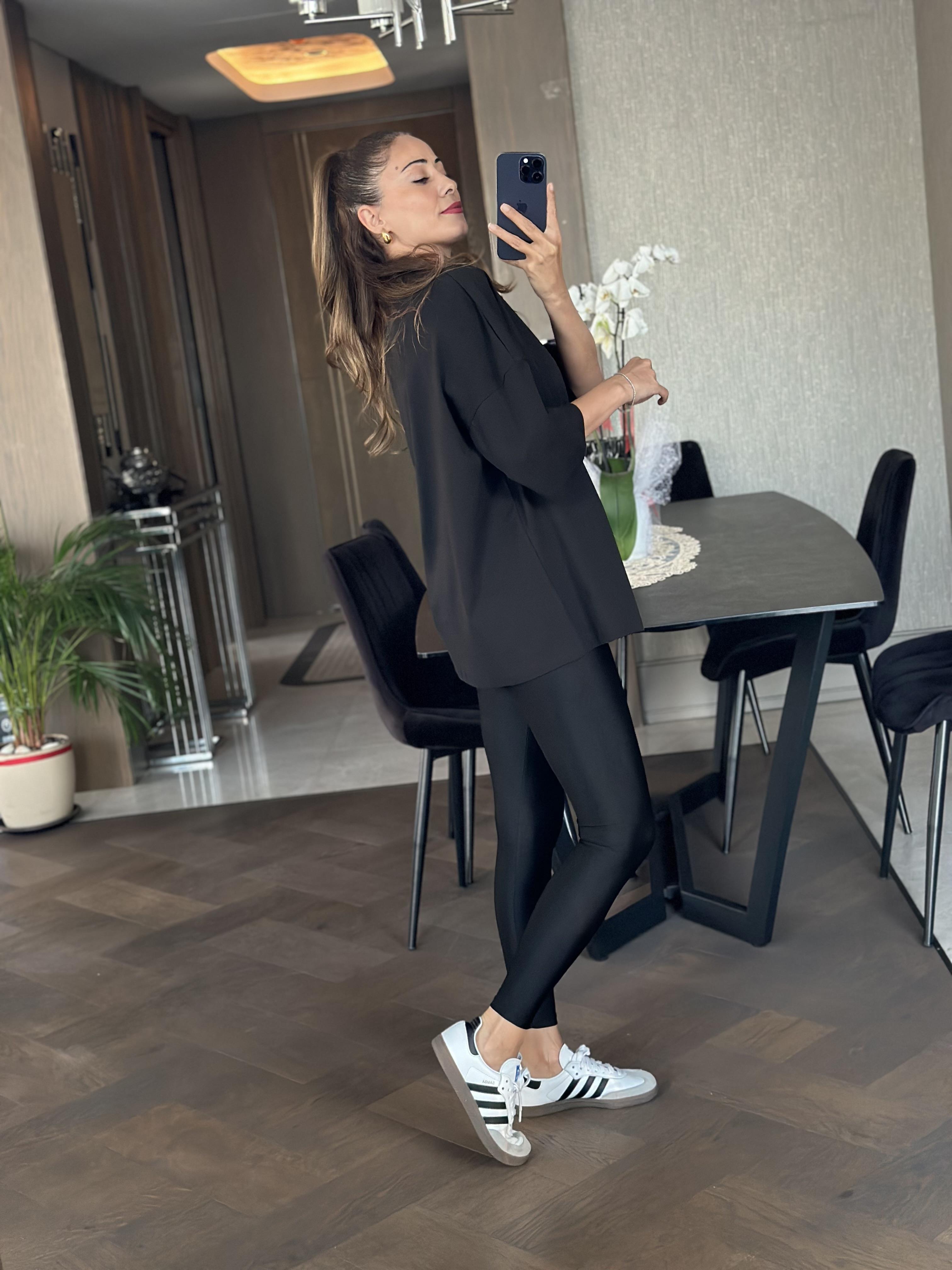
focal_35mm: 48
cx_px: 476
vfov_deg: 39.7
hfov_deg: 30.3
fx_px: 1760
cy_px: 635
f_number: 1.78
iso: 400
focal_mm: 6.86
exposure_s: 1/60
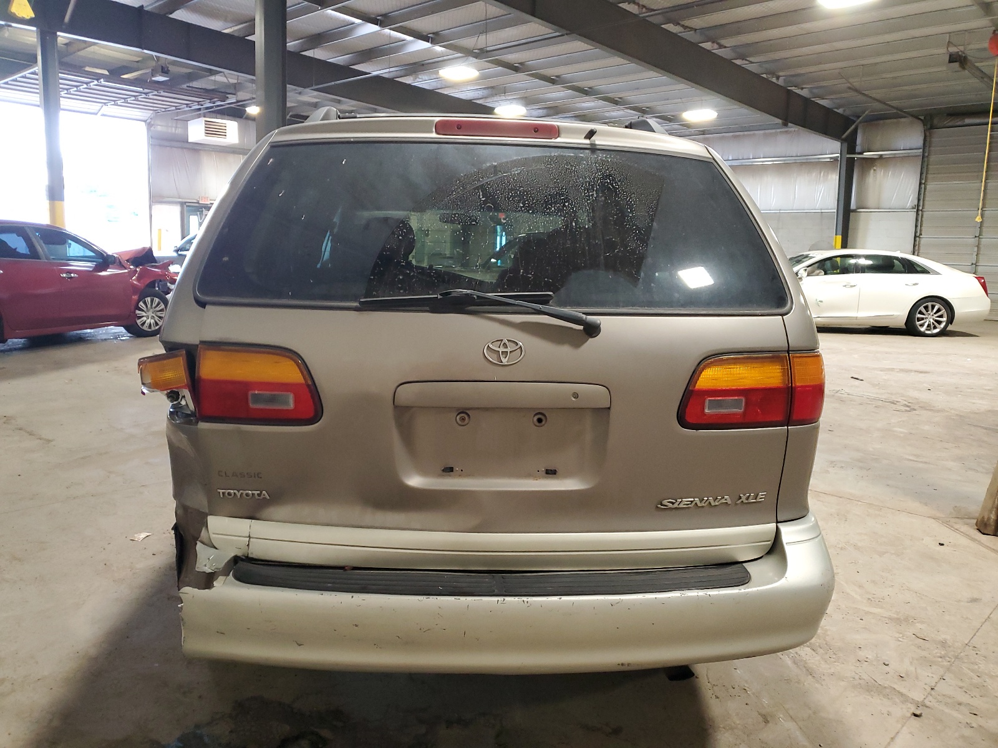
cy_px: 374
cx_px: 499
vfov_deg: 53.1
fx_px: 750
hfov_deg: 67.3
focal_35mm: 26
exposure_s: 1/60.2
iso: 214
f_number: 1.5
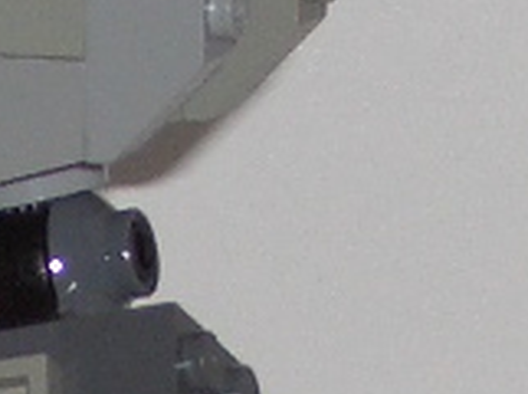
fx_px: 8979
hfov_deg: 3.3
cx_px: -649
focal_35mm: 590
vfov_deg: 2.5
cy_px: 860
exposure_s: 1/60
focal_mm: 12.2
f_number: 3.9
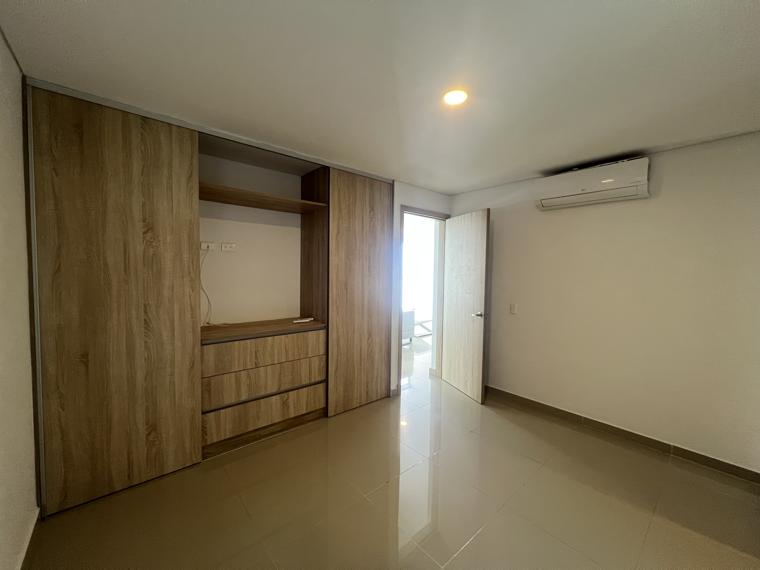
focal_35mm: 13
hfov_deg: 106.2
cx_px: 380
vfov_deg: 89.9
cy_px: 285
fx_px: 285
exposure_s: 1/60
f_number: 1.8
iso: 400
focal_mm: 1.57
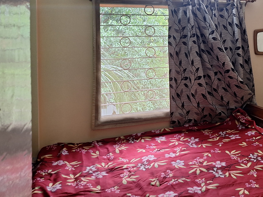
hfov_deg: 44.7
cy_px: 40
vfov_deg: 34.9
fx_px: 304
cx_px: 206
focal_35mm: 40
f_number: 1.8
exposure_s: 1/50
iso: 80
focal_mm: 5.54
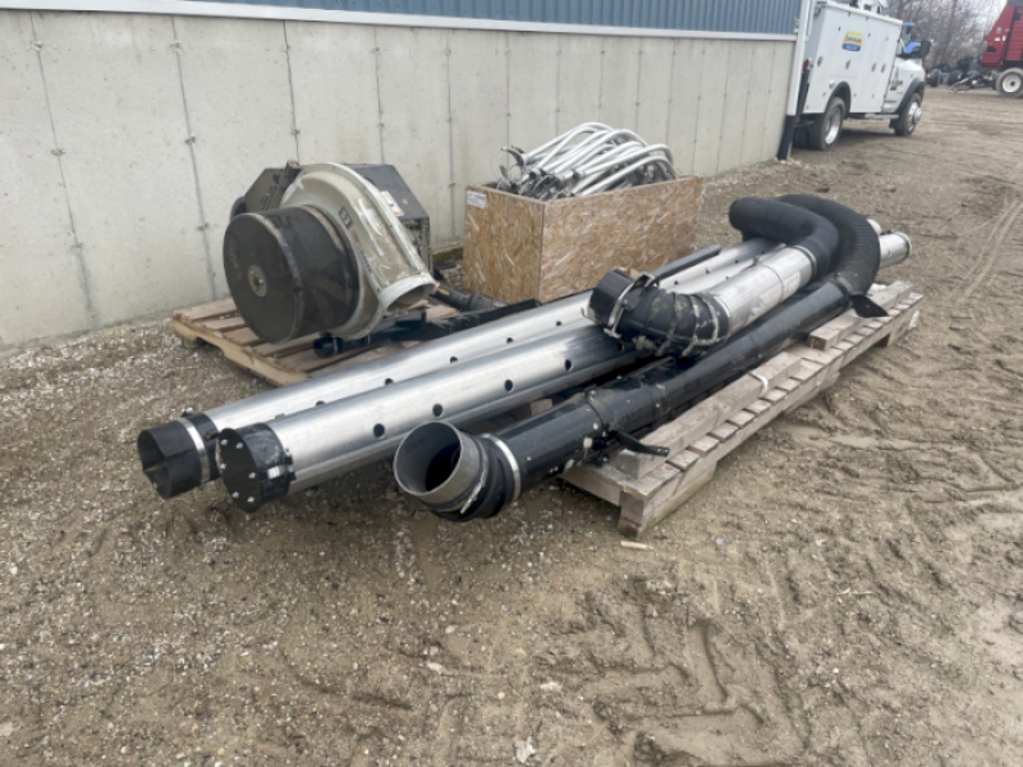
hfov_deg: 67.3
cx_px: 512
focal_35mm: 26
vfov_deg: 53.1
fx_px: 768
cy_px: 384
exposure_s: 1/244
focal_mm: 4.2
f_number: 1.6
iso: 32
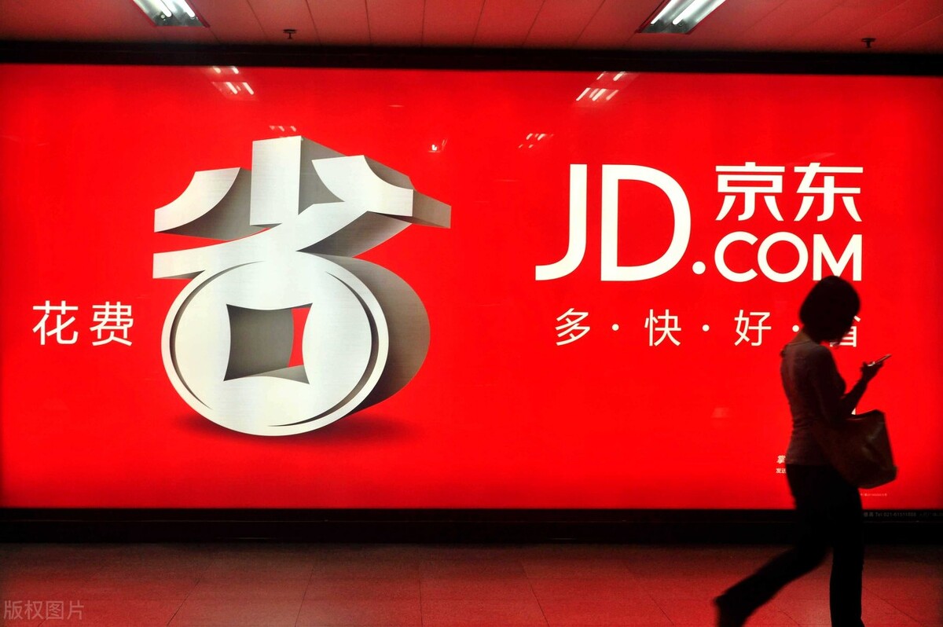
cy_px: 314
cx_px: 472
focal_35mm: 60
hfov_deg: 33.4
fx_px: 1570
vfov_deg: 22.6
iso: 800
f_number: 8
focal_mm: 40
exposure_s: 1/60
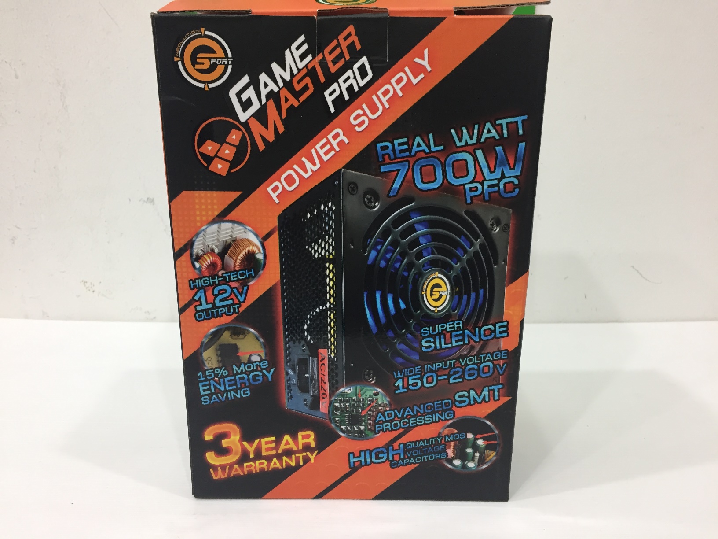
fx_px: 602
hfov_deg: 61.7
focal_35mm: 29
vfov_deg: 48.2
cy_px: 270
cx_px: 359
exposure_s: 1/33
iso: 100
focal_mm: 4.15
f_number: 2.2
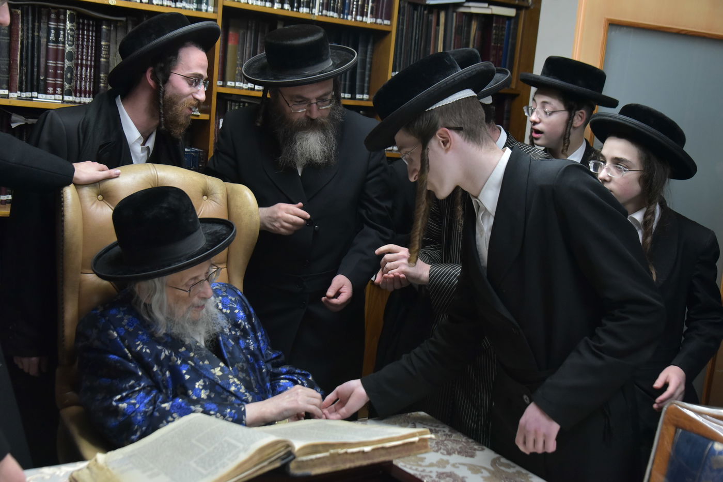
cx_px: 362
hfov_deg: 50.7
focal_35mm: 38
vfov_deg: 35.0
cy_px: 241
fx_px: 763
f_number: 5.6
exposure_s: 1/200
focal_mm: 38
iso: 3200
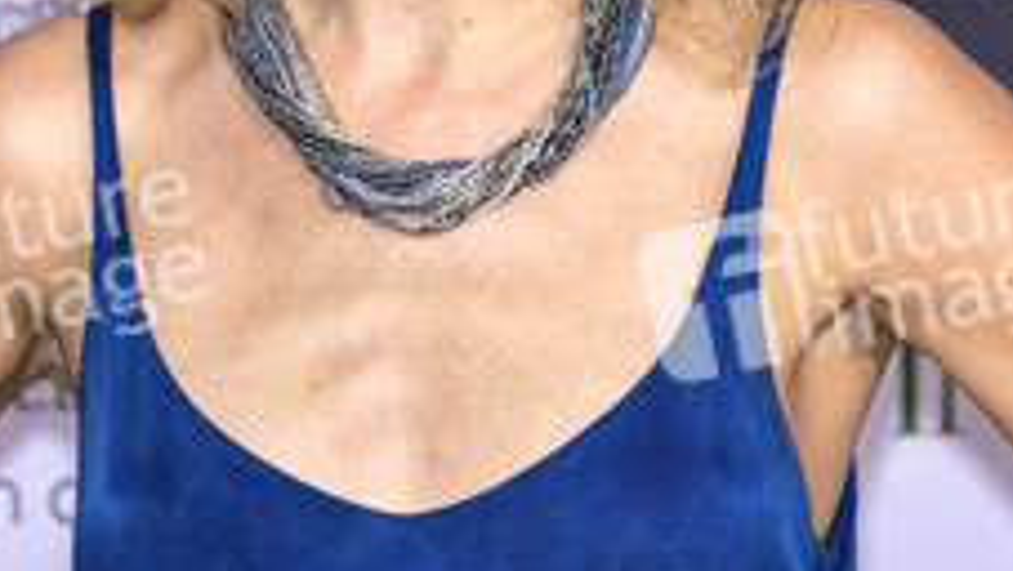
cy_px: 54
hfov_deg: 9.7
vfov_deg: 5.5
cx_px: 464
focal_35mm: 221
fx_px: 5940
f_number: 5.6
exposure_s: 1/200
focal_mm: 120
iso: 800
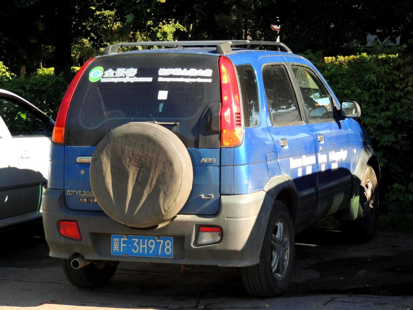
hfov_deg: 19.6
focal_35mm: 100
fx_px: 1193
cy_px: 155
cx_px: 206
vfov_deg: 14.8
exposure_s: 1/160
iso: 100
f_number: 4.1
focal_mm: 17.8
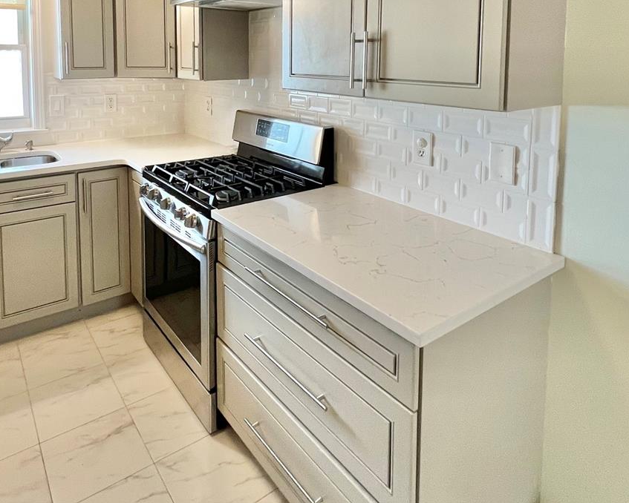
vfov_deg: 56.1
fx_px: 428
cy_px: 94
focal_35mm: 23
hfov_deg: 72.2
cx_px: 267
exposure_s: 1/60
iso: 200
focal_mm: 1.57
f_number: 1.8
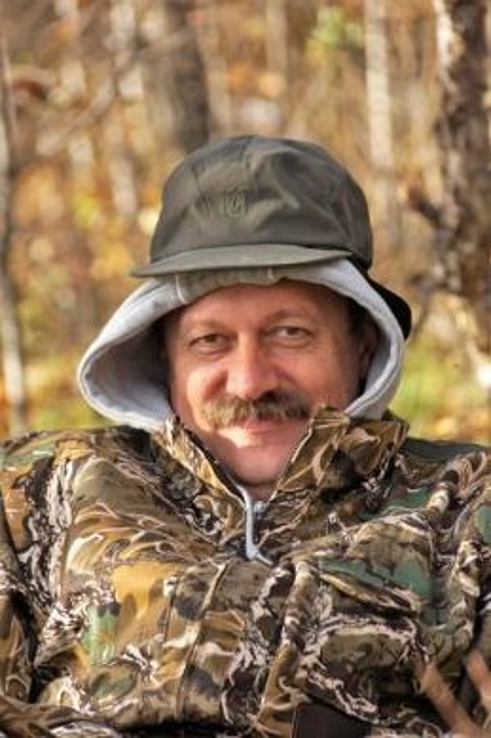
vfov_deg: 5.5
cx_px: 246
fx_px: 7678
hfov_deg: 3.7
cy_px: 369
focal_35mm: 375
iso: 100
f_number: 6.3
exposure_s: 1/125
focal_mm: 250
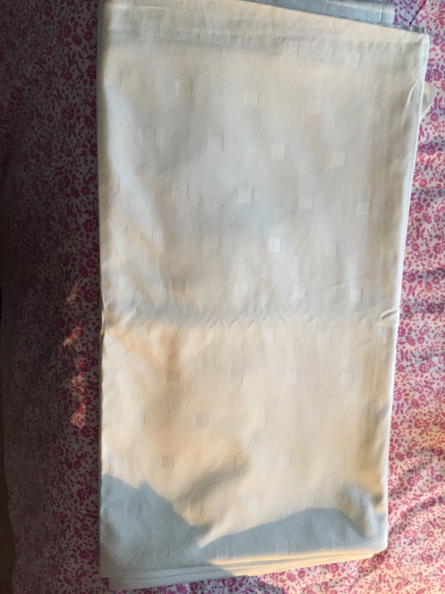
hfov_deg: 48.2
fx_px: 497
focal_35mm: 29
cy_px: 297
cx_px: 222
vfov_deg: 61.7
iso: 250
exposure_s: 1/17
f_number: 2.2
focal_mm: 4.15
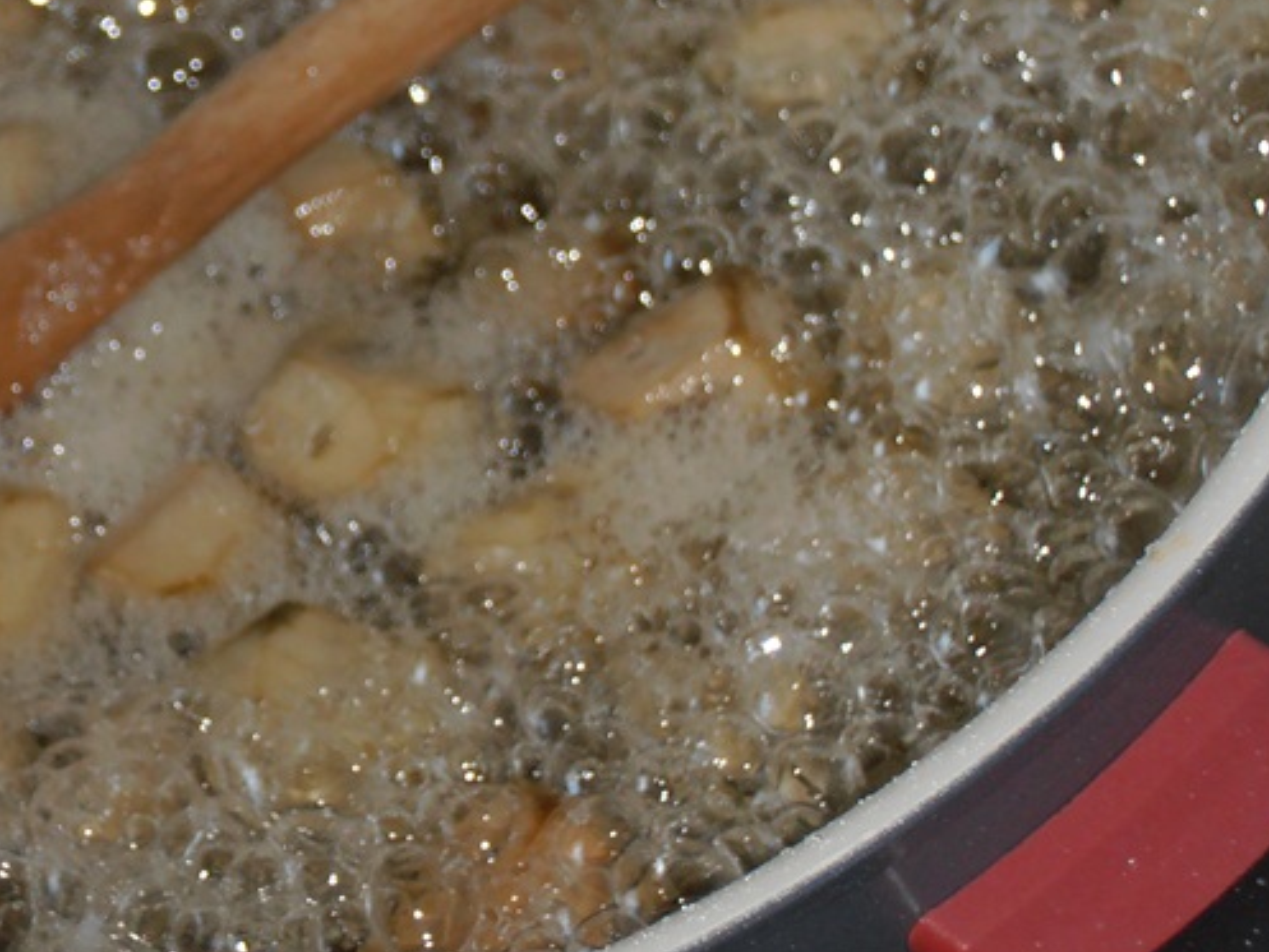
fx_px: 6490
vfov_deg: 8.4
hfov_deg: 11.1
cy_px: 248
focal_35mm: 177
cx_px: 171
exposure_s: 1/50
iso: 100
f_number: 5.1
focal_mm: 15.51
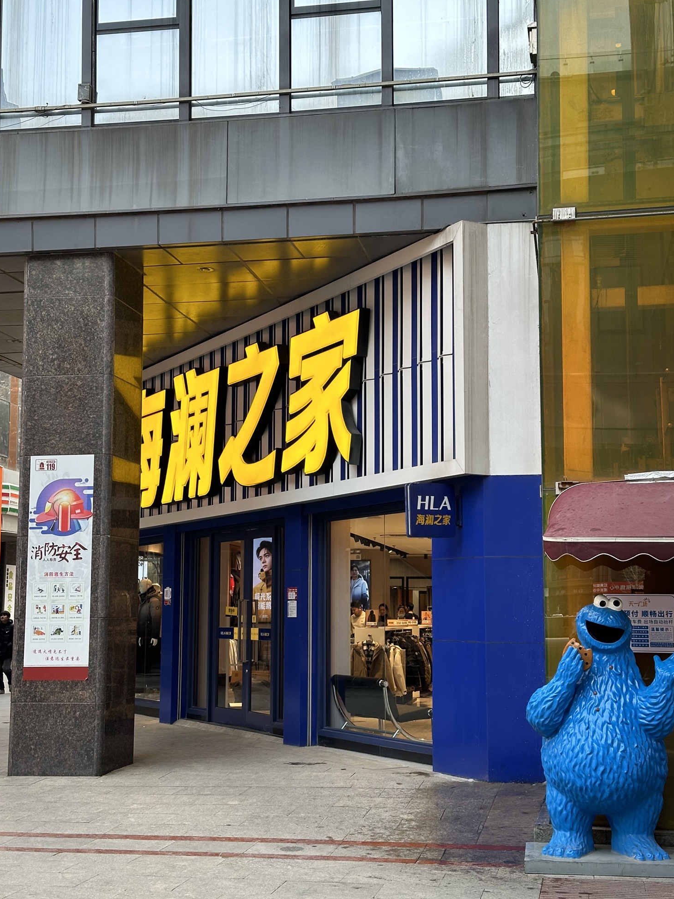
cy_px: 457
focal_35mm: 49
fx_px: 1272
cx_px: 331
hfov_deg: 29.7
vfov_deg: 38.9
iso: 64
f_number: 1.78
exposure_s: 1/275
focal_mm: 6.86
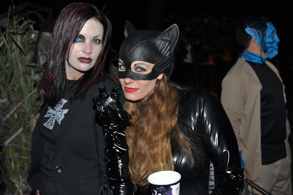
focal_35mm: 42
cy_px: 98
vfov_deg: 31.8
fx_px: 341
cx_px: 146
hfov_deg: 46.4
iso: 800
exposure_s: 1/60
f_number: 4
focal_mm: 28
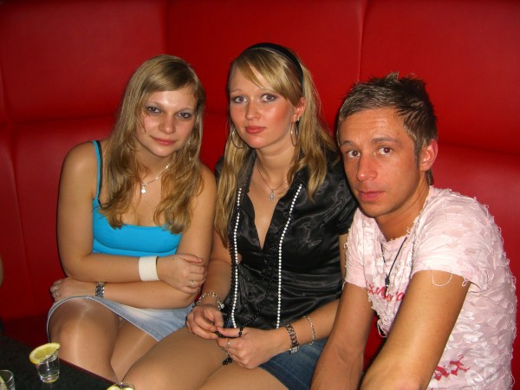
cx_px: 260
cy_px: 195
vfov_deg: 37.7
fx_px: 571
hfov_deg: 49.0
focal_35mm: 38
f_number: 2.8
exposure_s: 1/60
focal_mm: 7.9
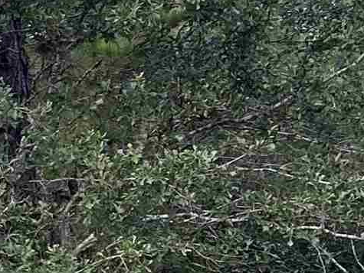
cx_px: -652
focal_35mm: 168
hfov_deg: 9.6
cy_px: 203
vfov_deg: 8.8
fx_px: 1768
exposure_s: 1/482
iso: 50
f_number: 1.5
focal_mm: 5.7
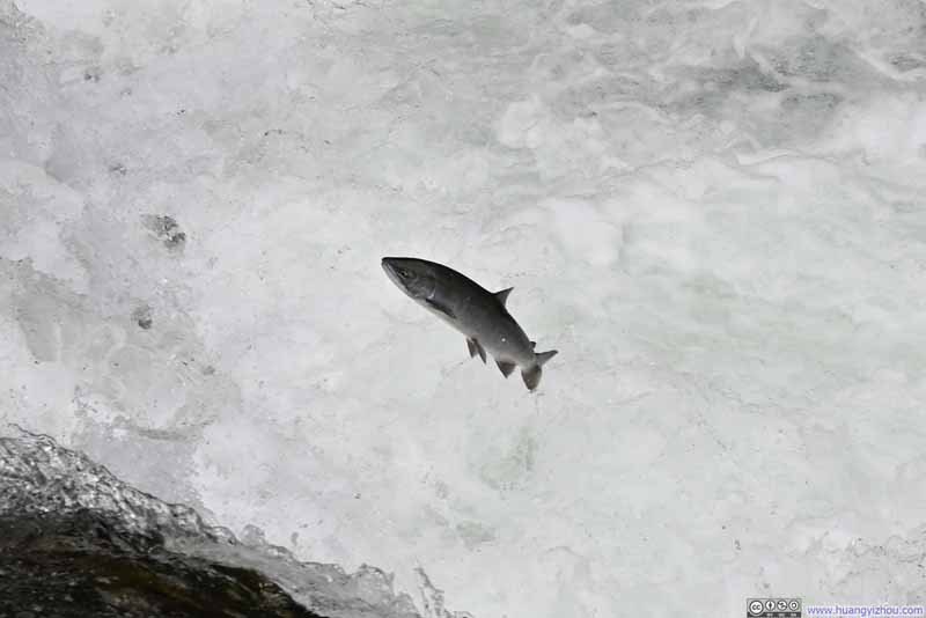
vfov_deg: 7.0
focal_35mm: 195
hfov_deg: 10.5
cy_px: 309
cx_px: 463
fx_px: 5017
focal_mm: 195
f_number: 5.3
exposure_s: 1/800
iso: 100
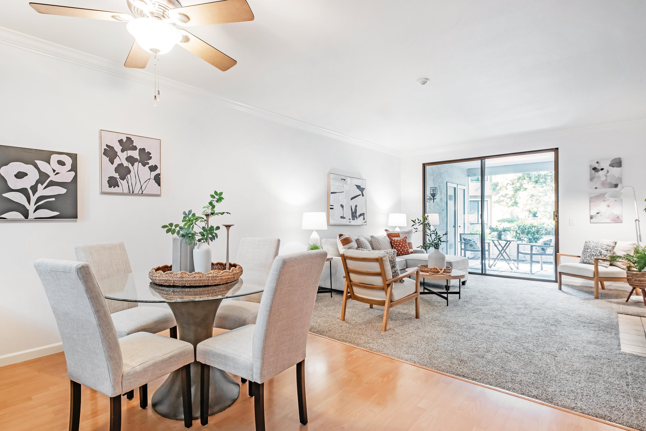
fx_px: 323
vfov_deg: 67.4
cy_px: 215
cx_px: 277
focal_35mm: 18
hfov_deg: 89.4
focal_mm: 10
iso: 160
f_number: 8
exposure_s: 1/1.67
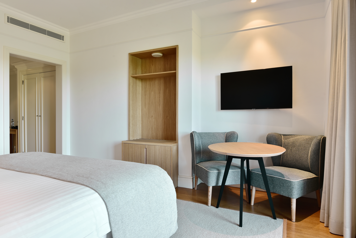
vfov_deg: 57.3
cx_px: 178
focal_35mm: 22
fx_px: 218
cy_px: 119
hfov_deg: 78.6
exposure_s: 1/2.5
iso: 100
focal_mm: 22
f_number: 11
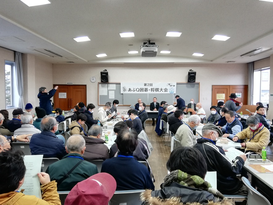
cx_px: 137
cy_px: 102
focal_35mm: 27
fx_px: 213
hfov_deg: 65.3
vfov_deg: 51.3
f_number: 2.2
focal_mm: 3.81
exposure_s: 1/50
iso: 160
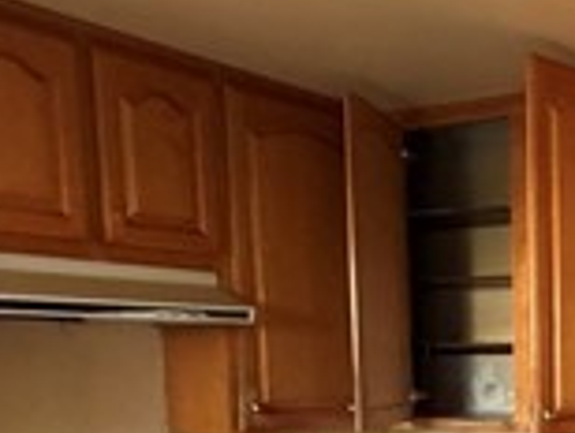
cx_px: 687
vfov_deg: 23.6
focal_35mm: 58
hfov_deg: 28.8
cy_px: 485
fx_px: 965
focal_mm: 2.22
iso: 500
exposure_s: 1/60
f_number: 2.2
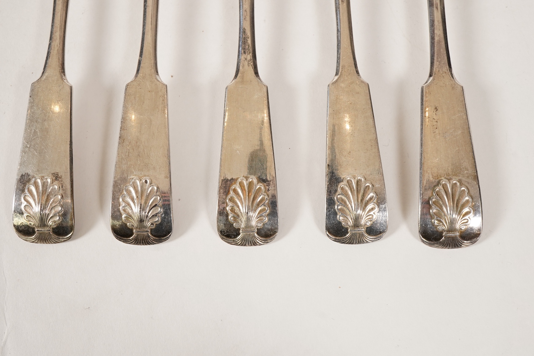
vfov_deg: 29.9
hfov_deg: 43.6
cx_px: 267
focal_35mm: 45
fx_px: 668
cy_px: 178
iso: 400
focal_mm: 30
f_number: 16
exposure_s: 1/125
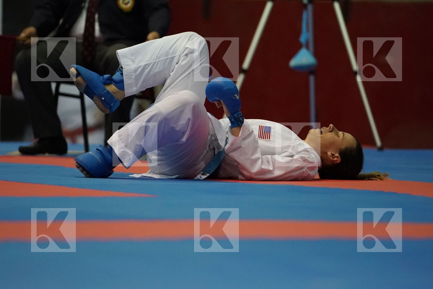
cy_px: 144
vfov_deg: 4.9
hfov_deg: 7.4
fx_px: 3368
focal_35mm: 280
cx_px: 216
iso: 6400
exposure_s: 1/800
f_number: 2.8
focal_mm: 187
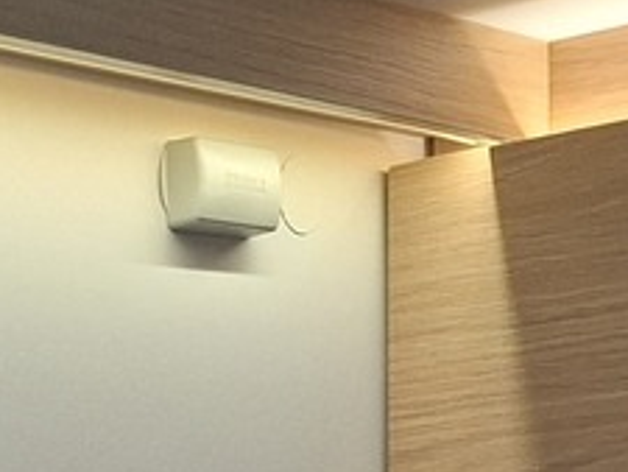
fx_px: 2668
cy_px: 1167
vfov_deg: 9.0
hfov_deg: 12.9
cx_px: -212
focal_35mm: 147
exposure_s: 1/100
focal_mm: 5.54
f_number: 1.8
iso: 50
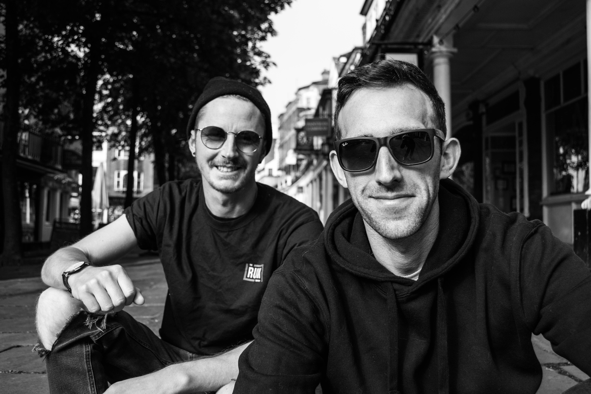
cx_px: 296
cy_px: 197
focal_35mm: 33
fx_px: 542
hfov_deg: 57.2
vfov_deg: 40.0
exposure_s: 1/500
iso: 200
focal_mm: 22
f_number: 3.5
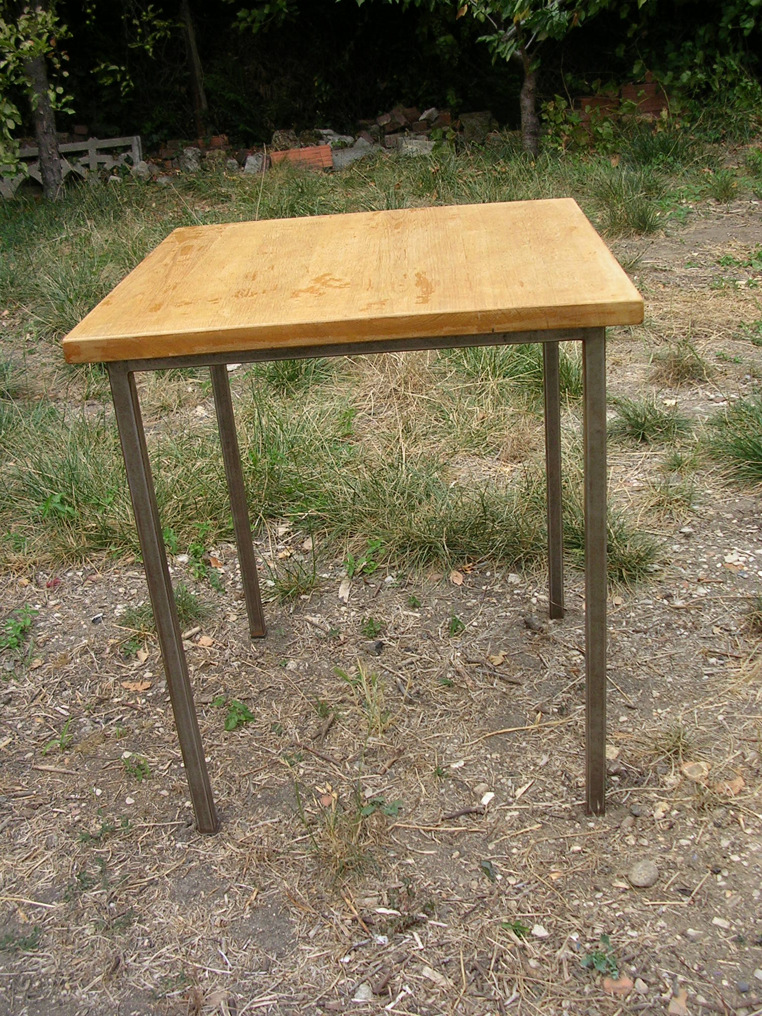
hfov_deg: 37.7
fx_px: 1115
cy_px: 508
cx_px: 381
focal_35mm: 38
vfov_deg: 49.0
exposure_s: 1/377
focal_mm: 5.8
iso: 50
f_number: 2.8
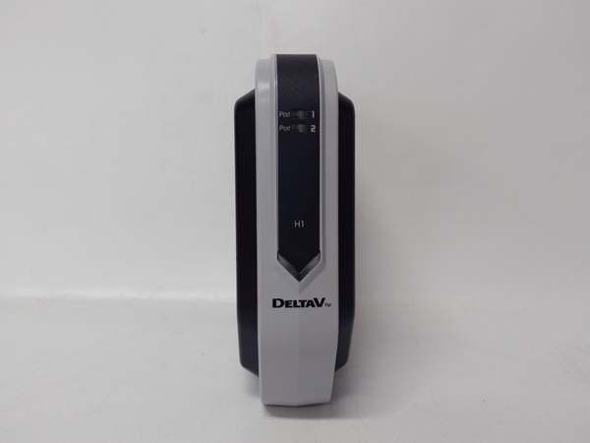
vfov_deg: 51.4
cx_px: 295
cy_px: 222
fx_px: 460
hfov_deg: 65.3
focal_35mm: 27
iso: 148
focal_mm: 3.79
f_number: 2
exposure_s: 1/33
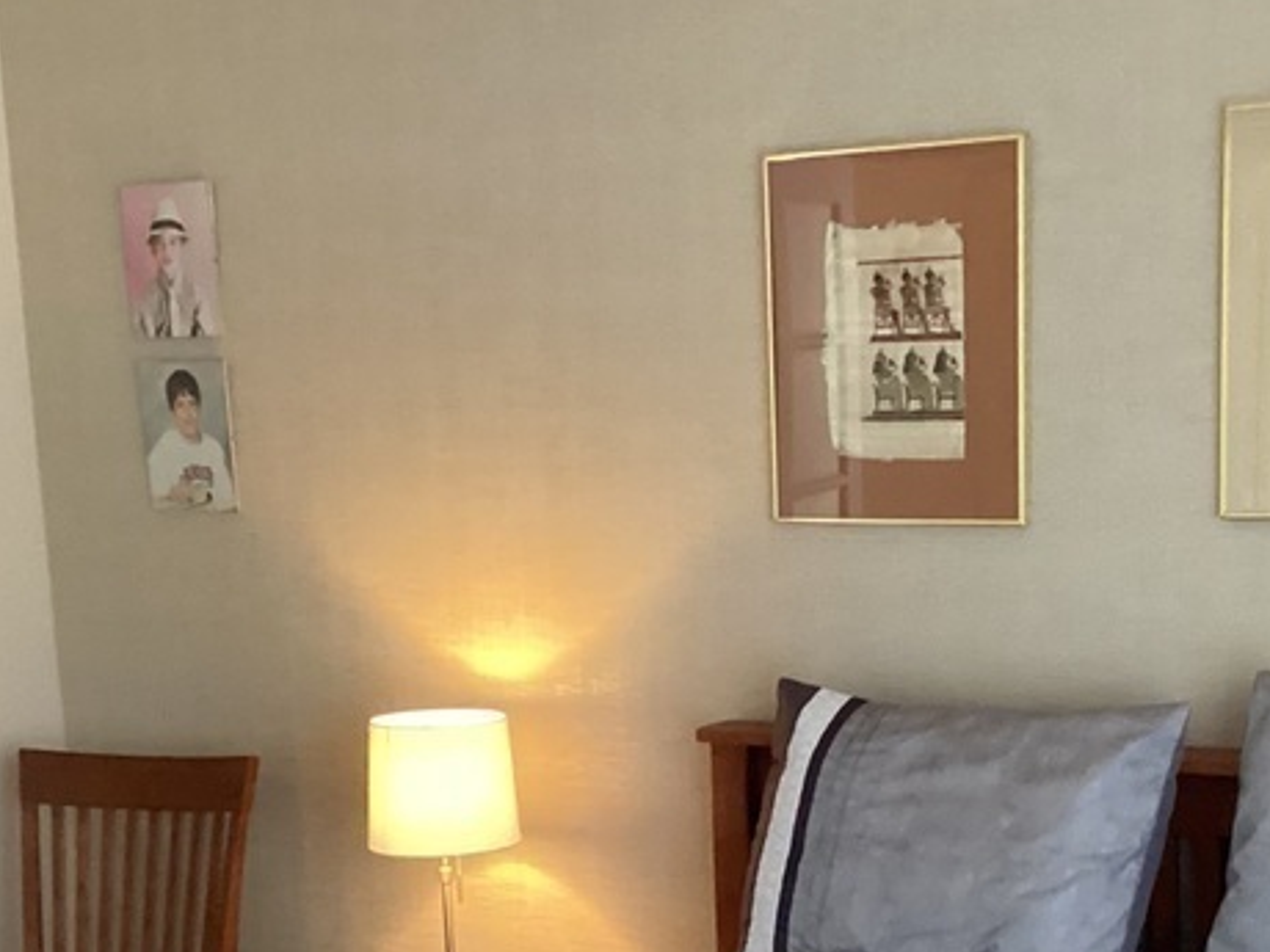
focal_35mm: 69
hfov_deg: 28.1
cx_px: 726
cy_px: 941
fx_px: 2531
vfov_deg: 20.7
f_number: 2.4
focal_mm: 3.3
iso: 320
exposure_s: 1/40
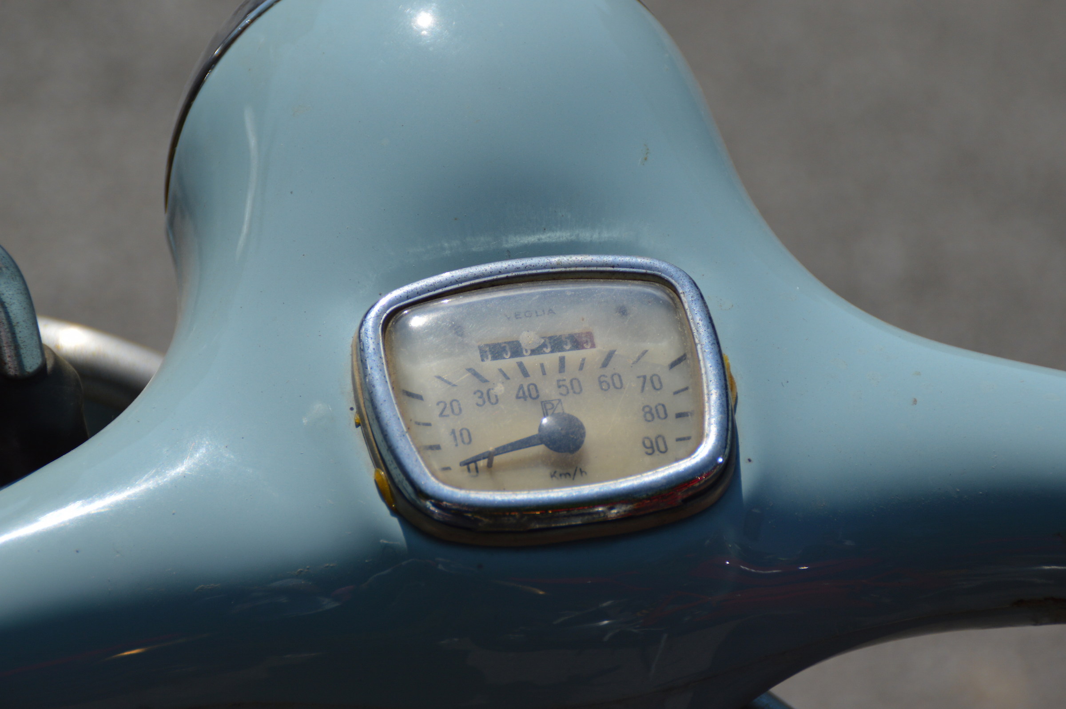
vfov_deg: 7.3
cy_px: 354
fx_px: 5546
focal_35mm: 188
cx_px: 533
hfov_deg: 11.0
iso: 200
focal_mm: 125
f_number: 6
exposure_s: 1/2000
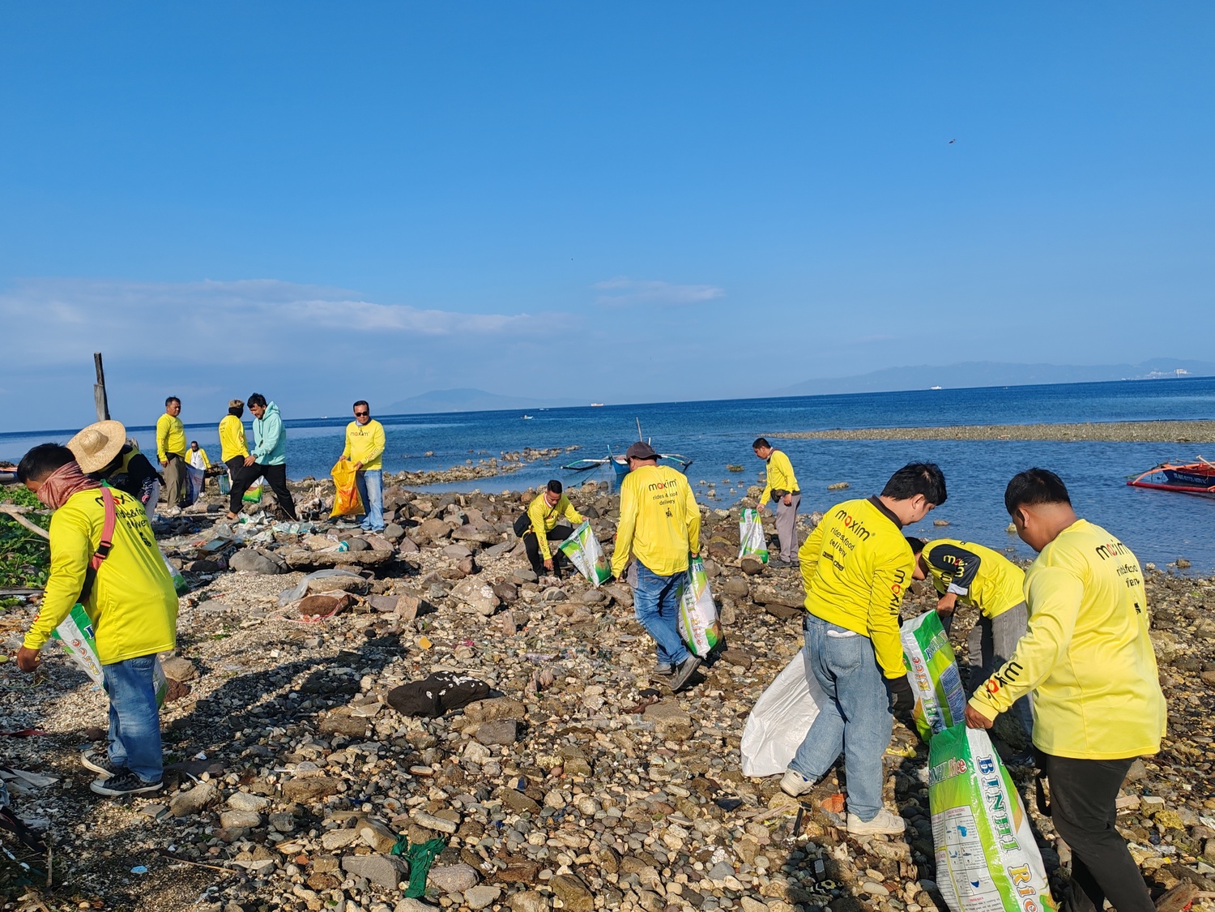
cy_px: 456
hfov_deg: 65.3
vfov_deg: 51.4
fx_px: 948
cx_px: 608
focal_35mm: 27
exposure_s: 1/780
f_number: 1.9
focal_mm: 6.12
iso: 50
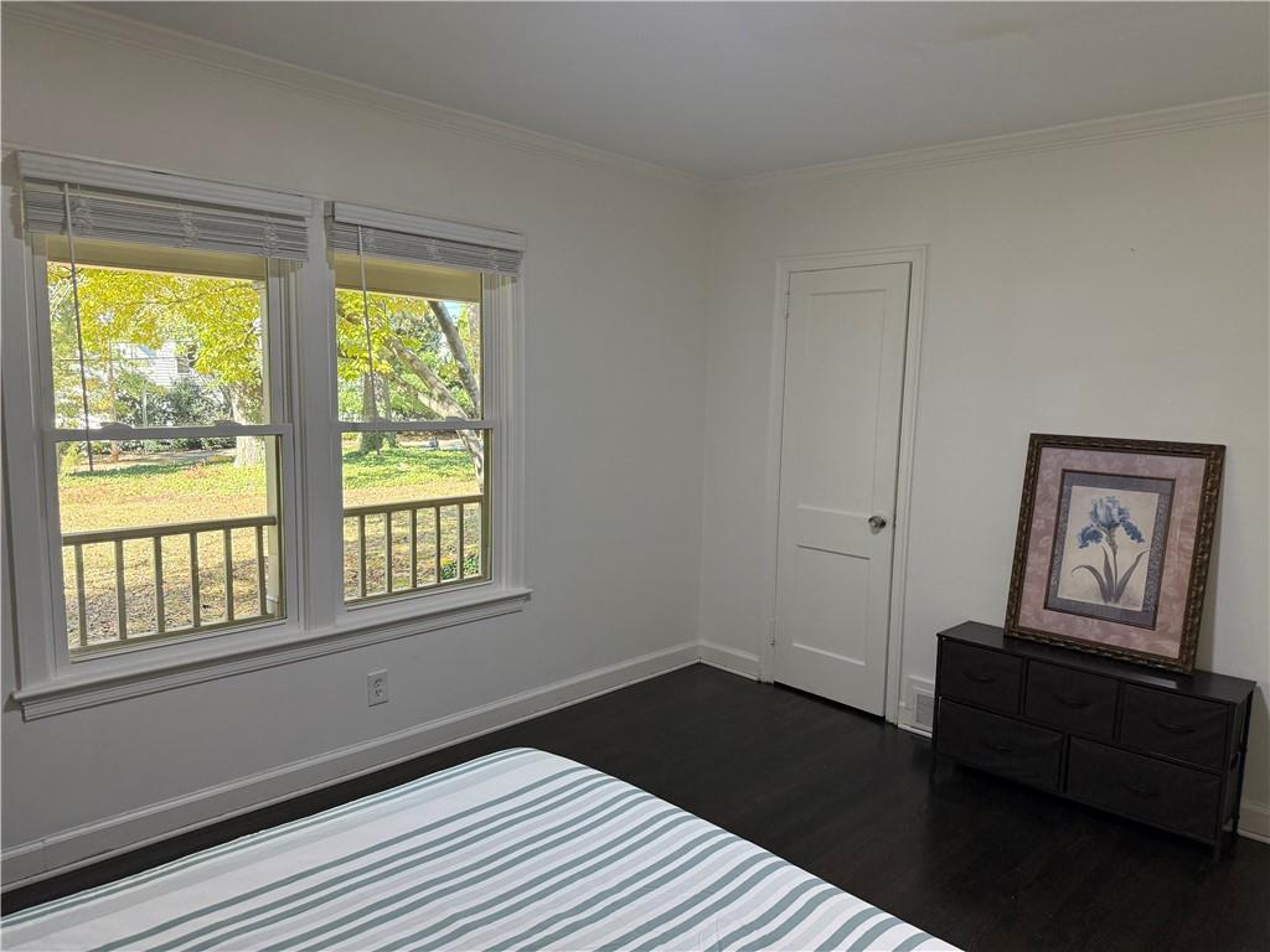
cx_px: 635
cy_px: 476
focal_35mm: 24
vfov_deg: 56.8
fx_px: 881
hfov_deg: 71.6
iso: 200
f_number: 1.78
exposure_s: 1/170
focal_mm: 6.76
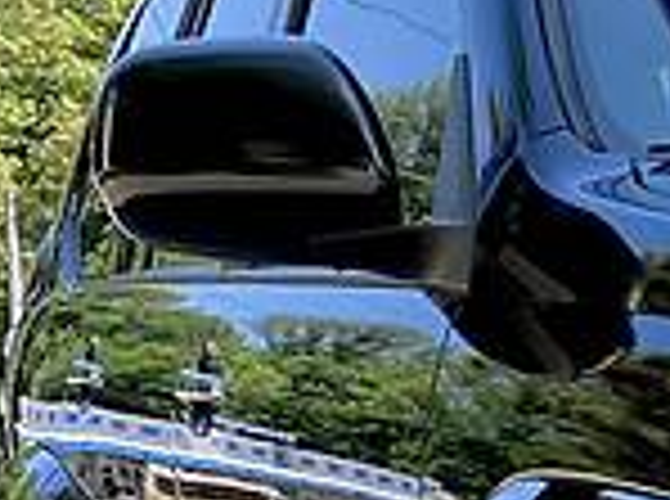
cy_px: 820
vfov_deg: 10.1
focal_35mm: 140
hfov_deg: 11.7
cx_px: 1583
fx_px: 2703
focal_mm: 4.2
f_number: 1.8
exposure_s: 1/407
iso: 32
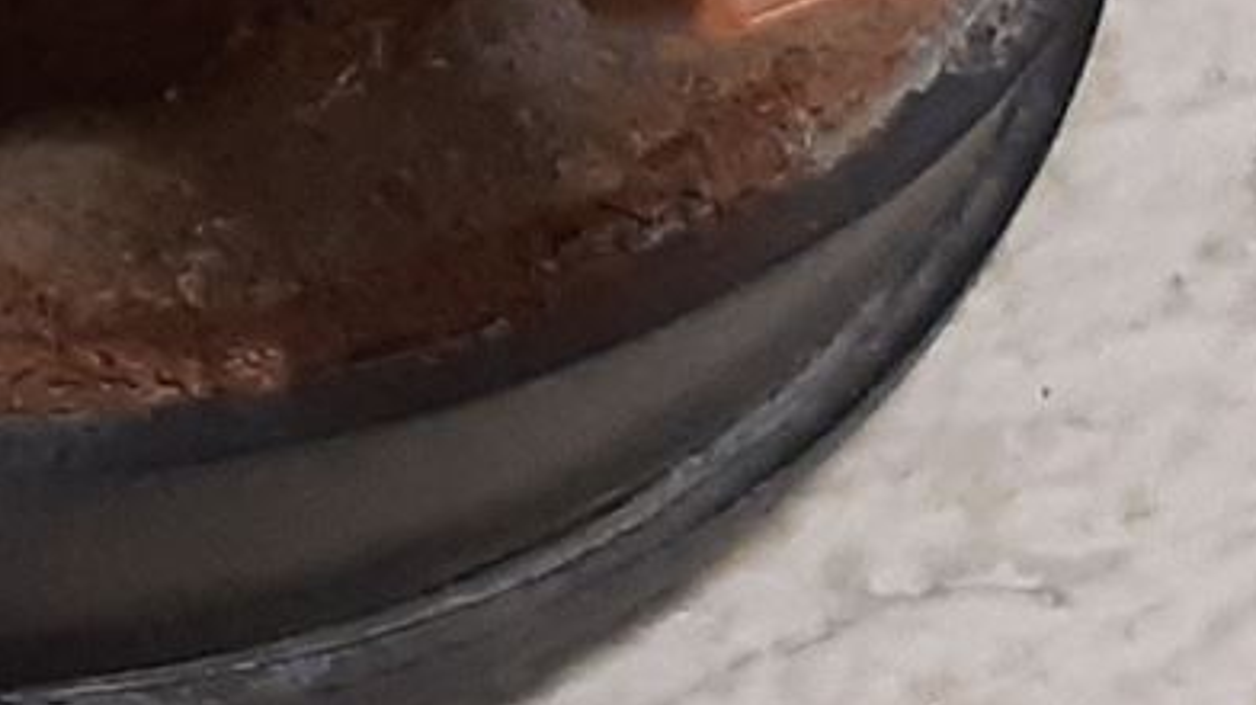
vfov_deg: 8.0
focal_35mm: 148
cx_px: -926
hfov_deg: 13.2
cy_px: -436
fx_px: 4926
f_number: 1.7
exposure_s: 1/50
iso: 200
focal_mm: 3.93
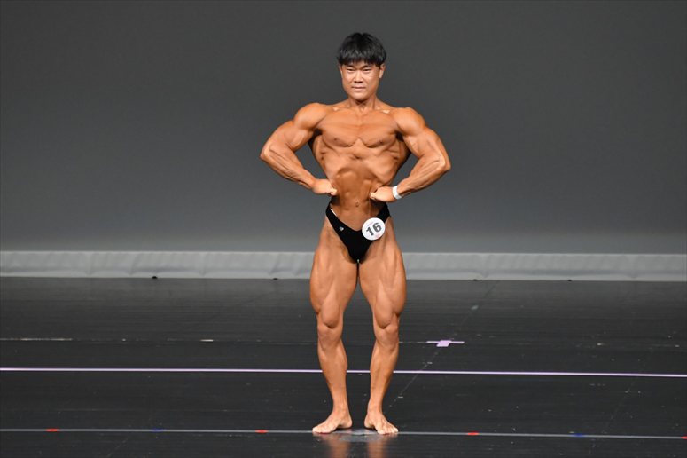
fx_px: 7153
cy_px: 229
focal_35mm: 375
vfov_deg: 3.7
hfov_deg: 5.5
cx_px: 344
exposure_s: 1/400
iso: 4000
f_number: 5.6
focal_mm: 250
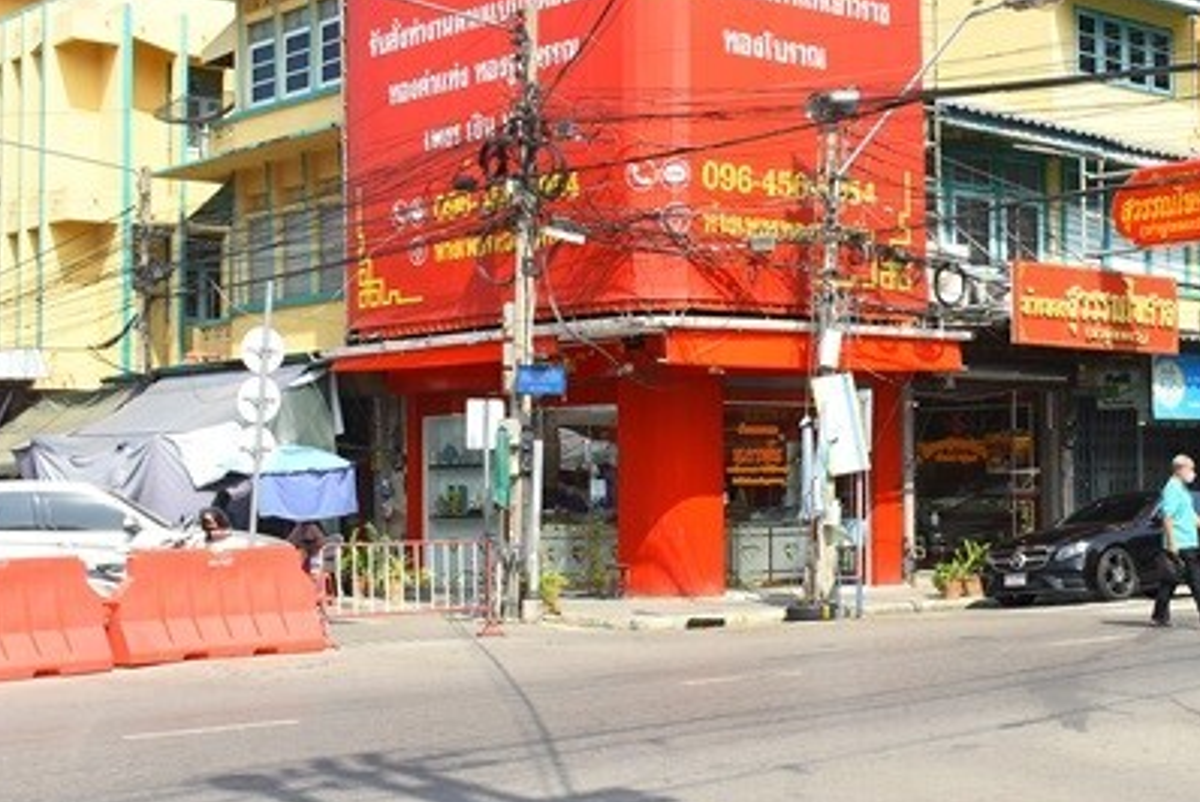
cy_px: 375
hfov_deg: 34.1
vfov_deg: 23.4
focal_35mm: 58
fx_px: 1935
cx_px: 823
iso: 250
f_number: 8
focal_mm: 22
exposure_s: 1/400
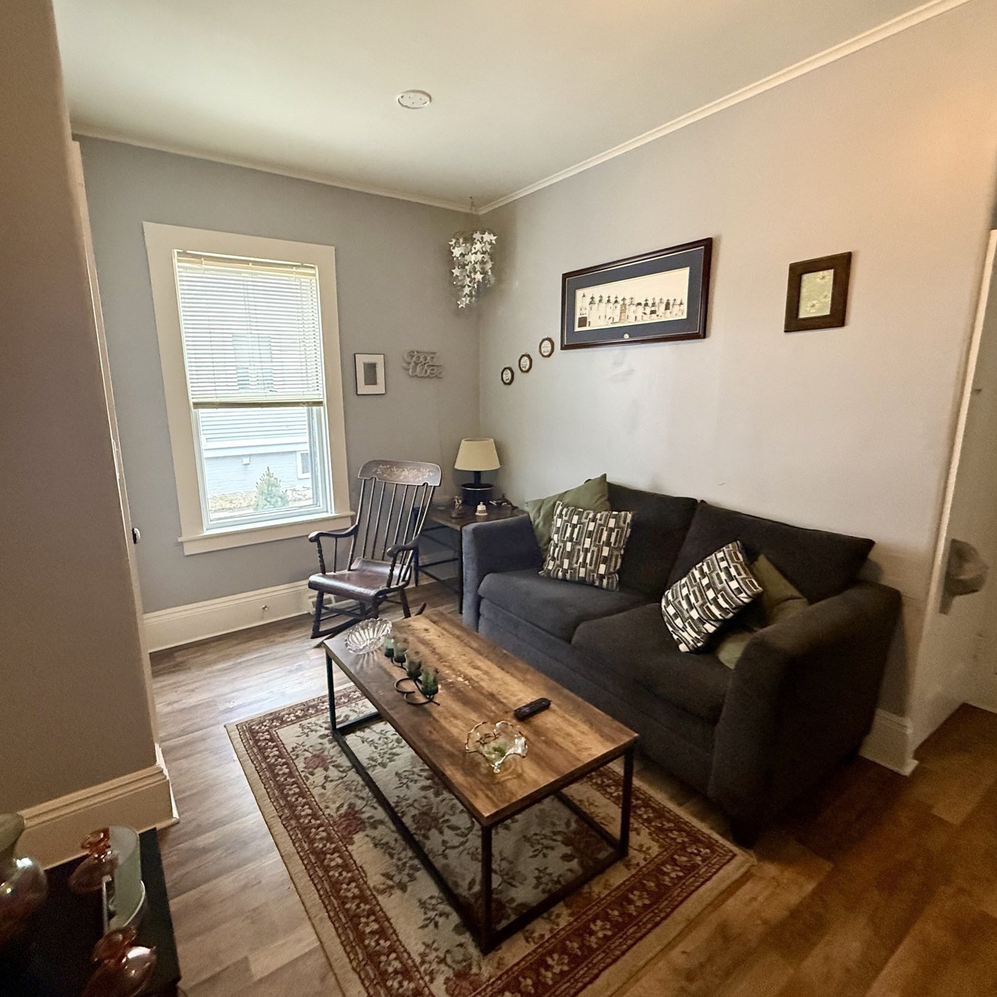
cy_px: 497
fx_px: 554
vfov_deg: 84.0
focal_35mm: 17
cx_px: 459
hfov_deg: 83.8
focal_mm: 2.22
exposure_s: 1/120
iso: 640
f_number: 2.2
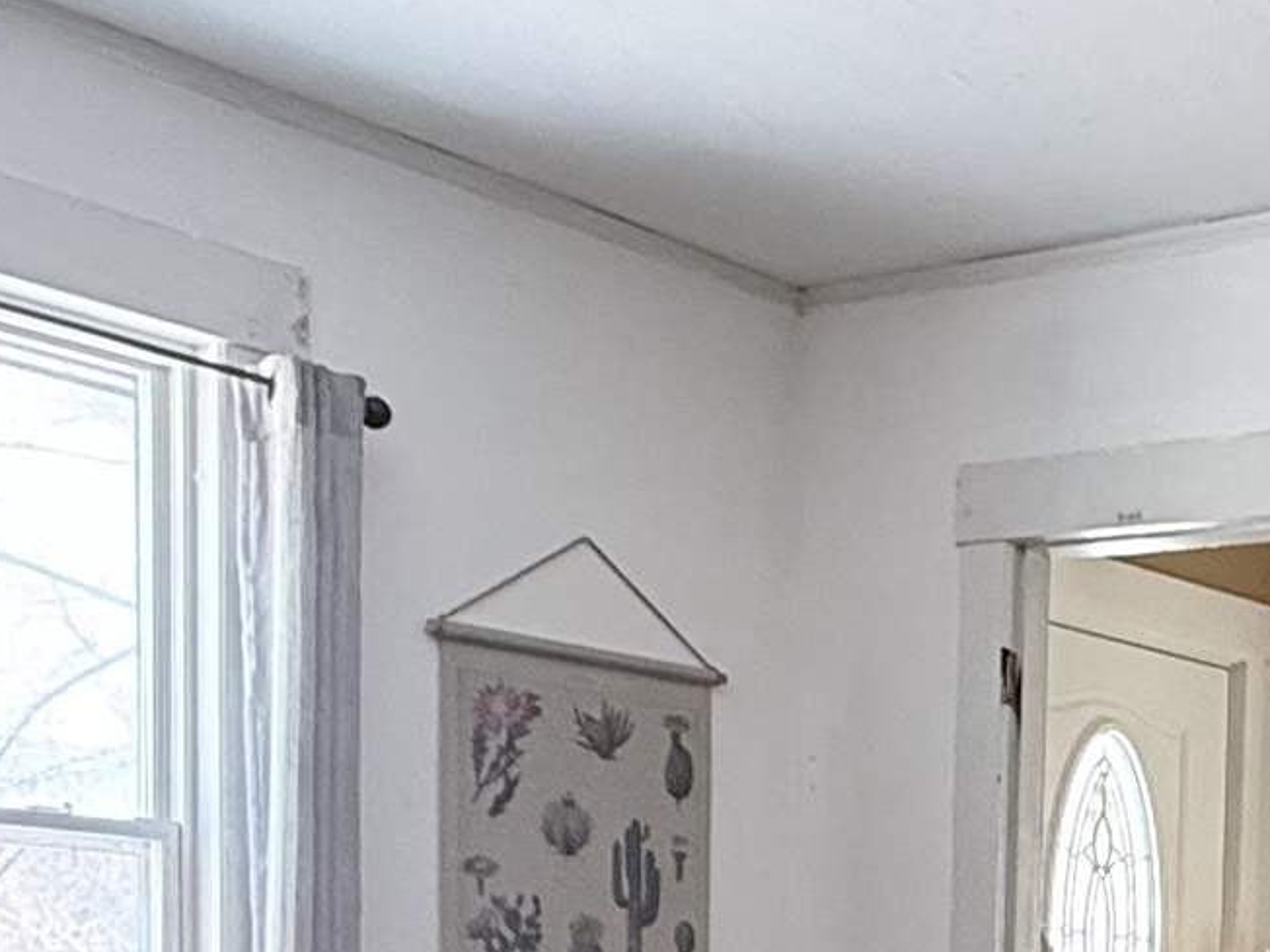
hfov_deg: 25.9
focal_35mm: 66
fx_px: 2421
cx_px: 1564
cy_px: 1300
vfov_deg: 20.1
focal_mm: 2.22
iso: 200
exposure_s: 1/60
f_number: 2.2
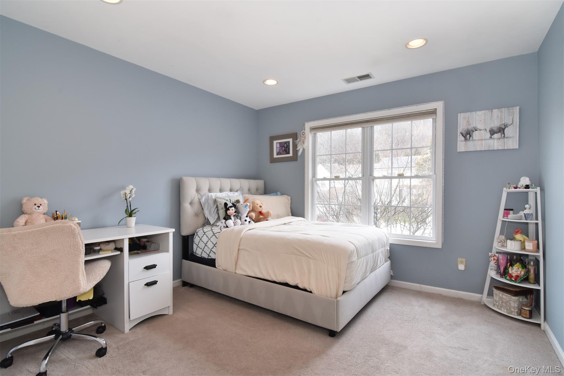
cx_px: 282
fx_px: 258
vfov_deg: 72.0
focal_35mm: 16
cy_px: 188
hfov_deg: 95.0
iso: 640
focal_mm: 11
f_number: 11
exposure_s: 1/80
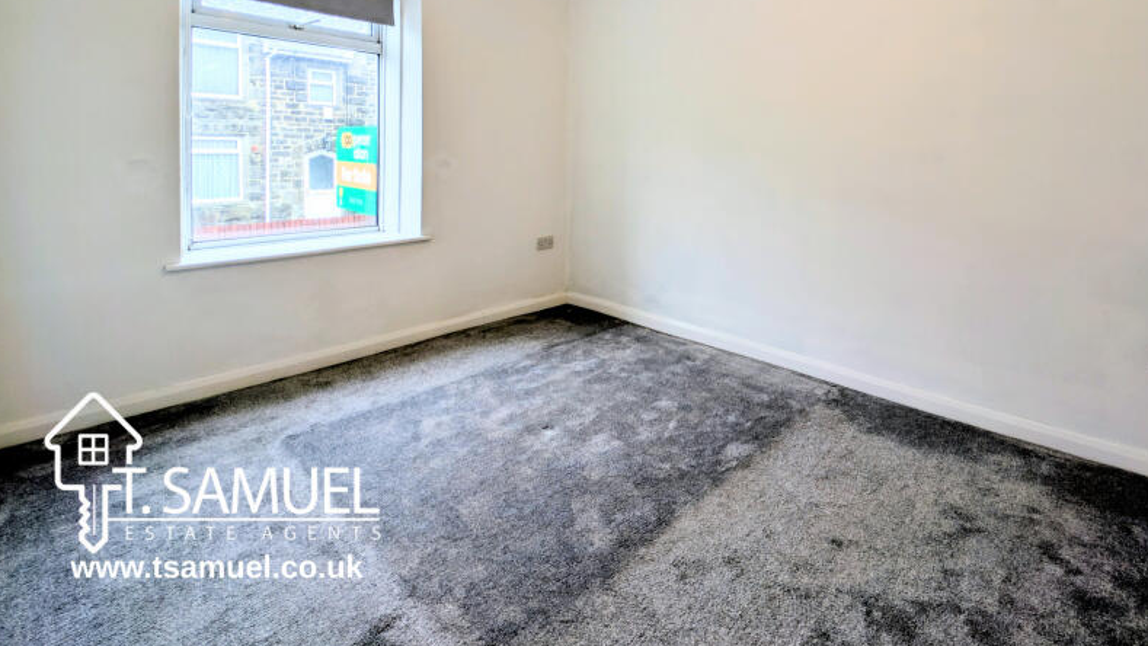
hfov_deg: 95.3
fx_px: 518
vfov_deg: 60.7
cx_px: 656
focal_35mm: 17
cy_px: 167
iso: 36
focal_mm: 2.23
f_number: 1.95
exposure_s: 1/61
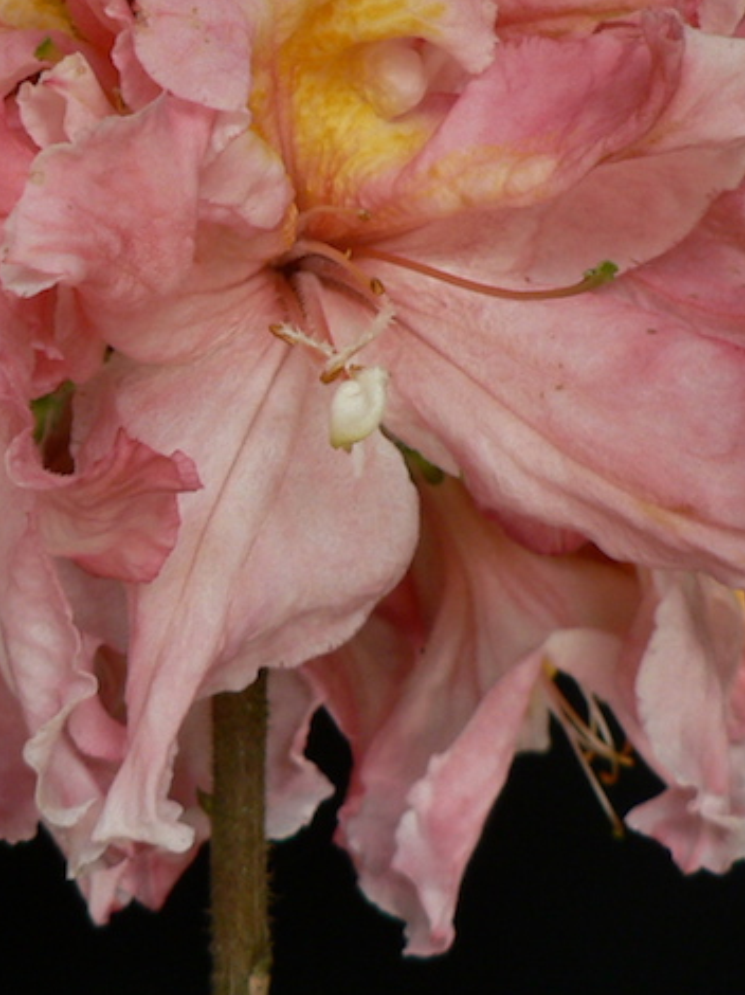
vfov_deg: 21.2
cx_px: 292
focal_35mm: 92
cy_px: 263
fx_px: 2642
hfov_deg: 16.0
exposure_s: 1/125
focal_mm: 6
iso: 80
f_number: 2.8
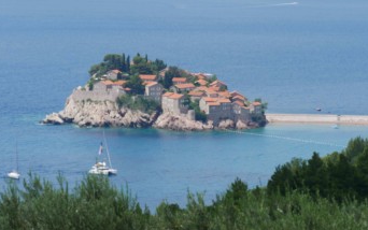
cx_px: 190
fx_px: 2287
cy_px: 84
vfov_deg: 5.8
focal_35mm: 228
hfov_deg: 9.2
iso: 200
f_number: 7.1
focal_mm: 92
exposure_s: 1/640
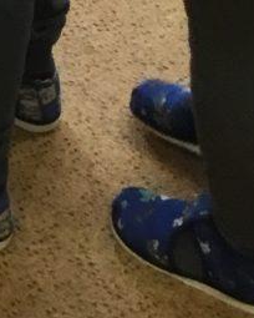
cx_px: -395
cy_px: -559
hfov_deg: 7.5
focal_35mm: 190
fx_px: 1785
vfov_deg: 8.8
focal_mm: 3.3
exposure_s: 1/33
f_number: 2.4
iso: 50
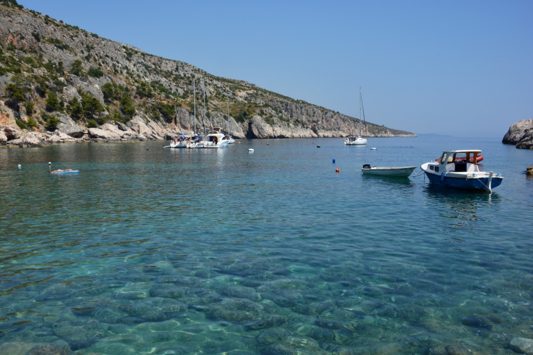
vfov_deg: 41.7
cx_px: 266
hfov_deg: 59.5
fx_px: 466
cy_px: 178
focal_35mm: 32
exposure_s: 1/125
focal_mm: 21
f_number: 14
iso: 250
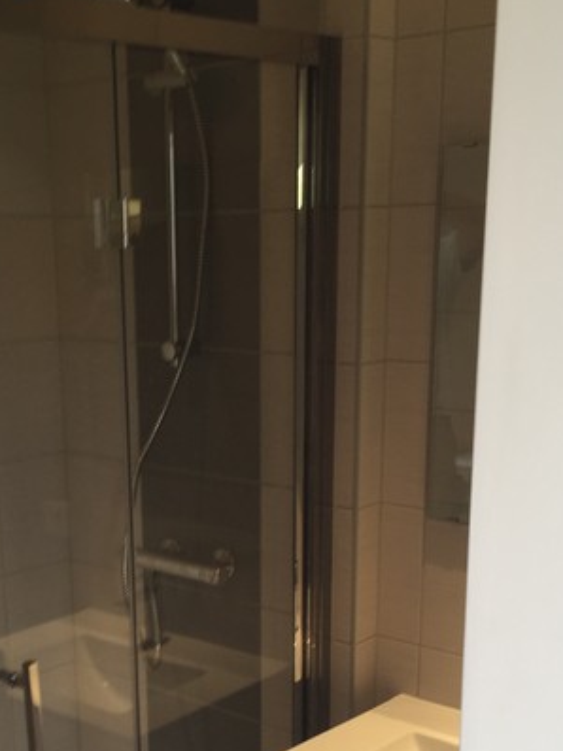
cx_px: 164
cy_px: 613
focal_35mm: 56
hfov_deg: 25.9
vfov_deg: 33.3
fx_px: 1216
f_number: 2.2
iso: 32
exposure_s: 1/50
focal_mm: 4.15
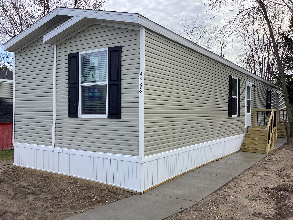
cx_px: 146
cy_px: 110
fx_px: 262
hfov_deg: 58.4
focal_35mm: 31
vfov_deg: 45.4
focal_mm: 3.3
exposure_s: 1/536
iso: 25
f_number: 2.4
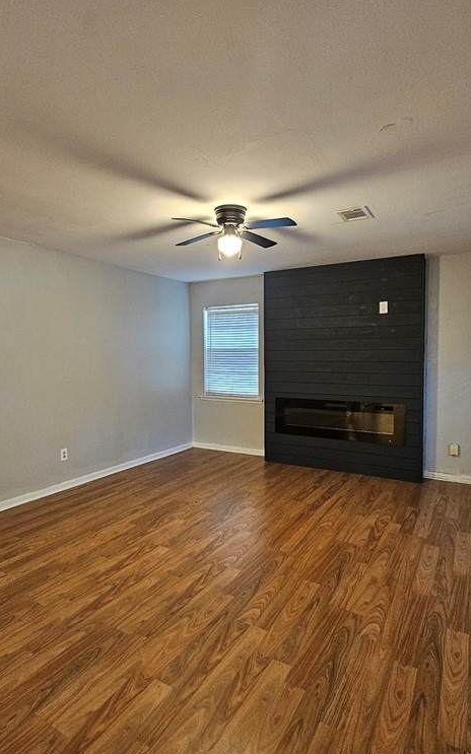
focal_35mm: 19
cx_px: 209
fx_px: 390
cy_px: 375
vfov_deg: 88.0
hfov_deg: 62.0
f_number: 2.2
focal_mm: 2.2
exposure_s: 1/30
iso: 640
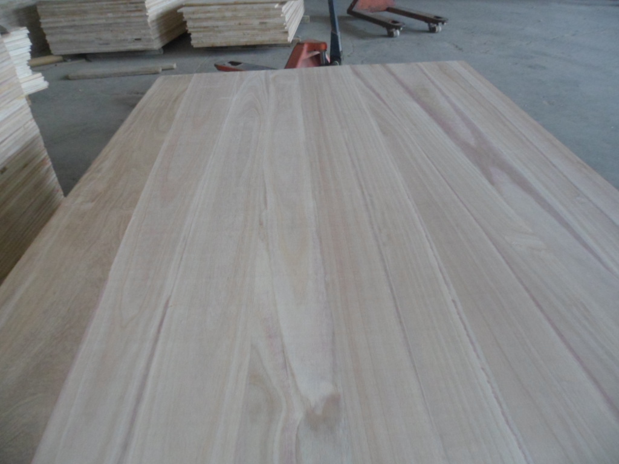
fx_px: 465
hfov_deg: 67.3
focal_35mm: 26
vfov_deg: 53.1
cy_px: 232
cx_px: 310
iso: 400
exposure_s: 1/45
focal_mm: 4.9
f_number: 3.3
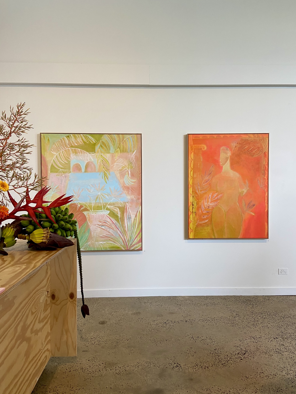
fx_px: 296
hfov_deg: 53.1
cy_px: 197
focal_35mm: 26
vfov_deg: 67.3
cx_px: 148
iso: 80
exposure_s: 1/50
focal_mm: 4.25
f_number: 1.8
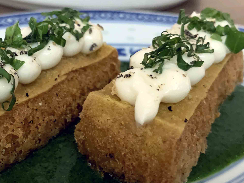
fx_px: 388
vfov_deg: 26.5
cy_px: 115
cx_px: 75
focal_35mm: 55
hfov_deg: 34.5
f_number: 1.8
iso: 320
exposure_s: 1/54
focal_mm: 4.25
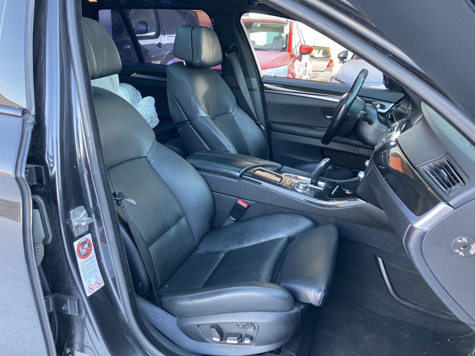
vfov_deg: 49.7
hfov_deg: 63.4
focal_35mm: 28
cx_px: 238
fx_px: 384
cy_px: 178
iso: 80
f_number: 1.8
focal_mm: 3.99
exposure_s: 1/67
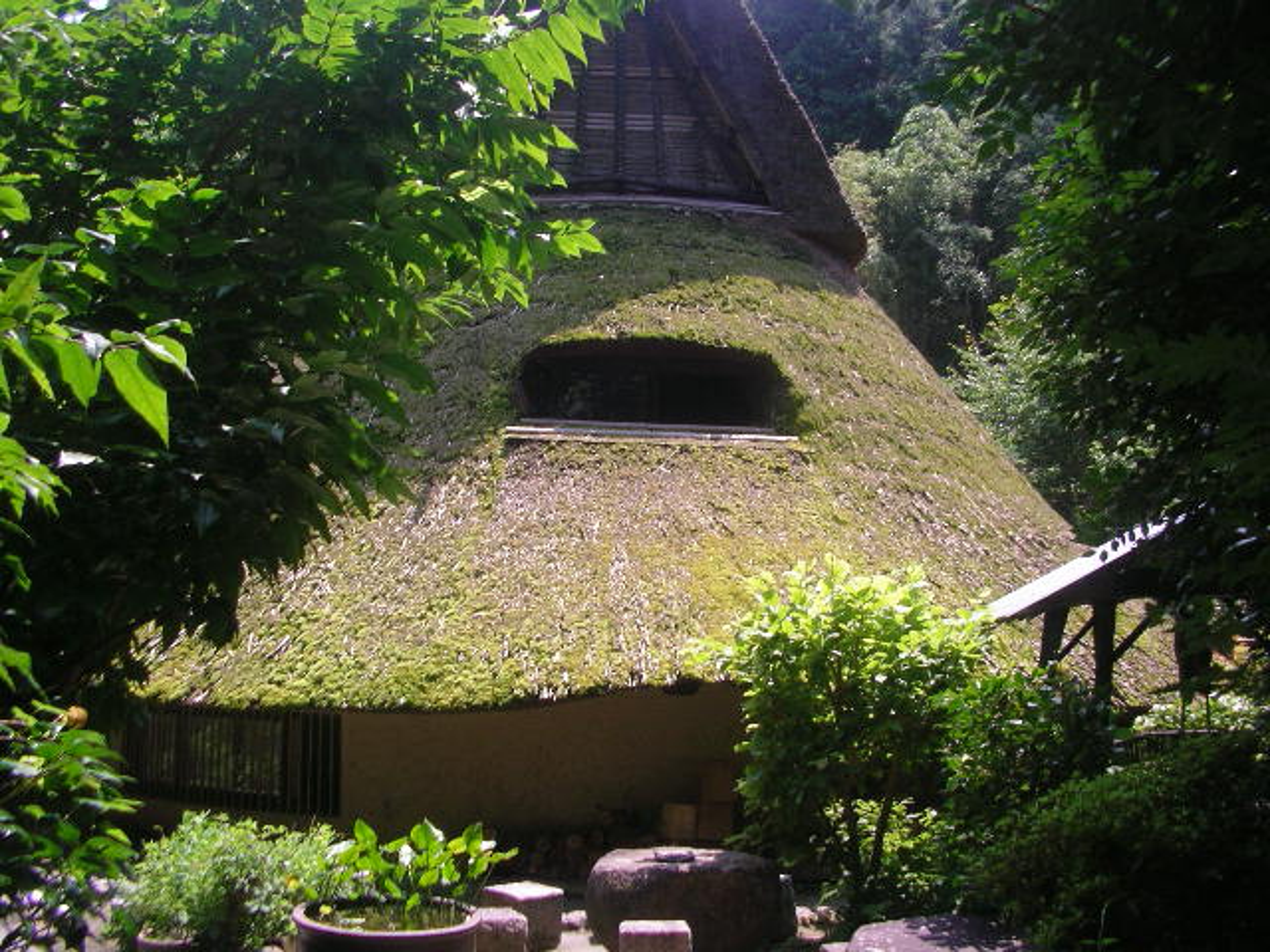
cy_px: 476
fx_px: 1357
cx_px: 635
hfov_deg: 50.1
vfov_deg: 38.7
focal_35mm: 37
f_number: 2.8
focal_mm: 5.7
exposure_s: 1/80
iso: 50
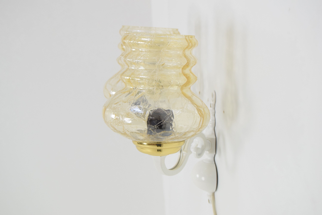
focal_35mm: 68
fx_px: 604
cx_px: 161
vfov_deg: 20.2
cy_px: 108
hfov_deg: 29.8
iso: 1600
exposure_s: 1/200
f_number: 7.1
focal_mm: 45
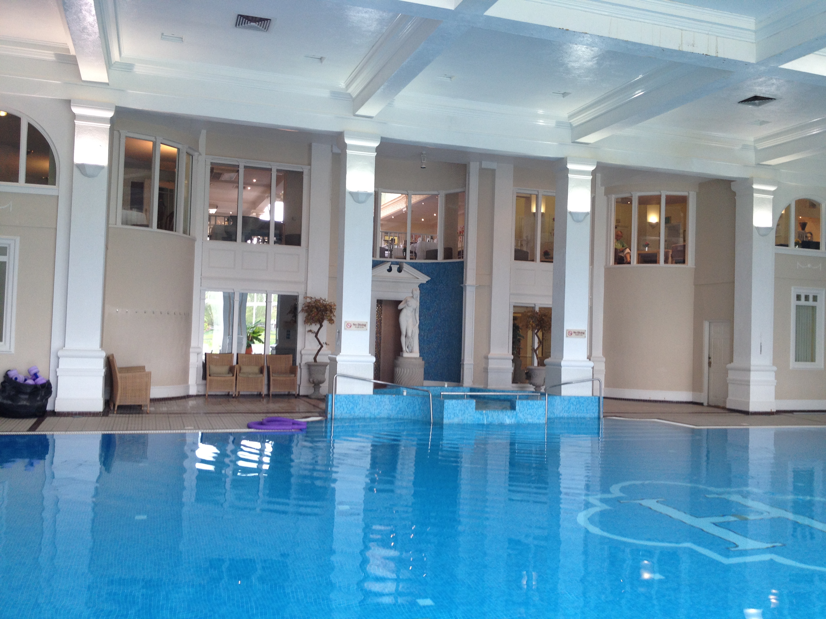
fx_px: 835
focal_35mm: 35
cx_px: 413
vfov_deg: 40.7
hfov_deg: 52.6
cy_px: 310
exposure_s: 1/40
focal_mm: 4.28
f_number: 2.4
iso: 64
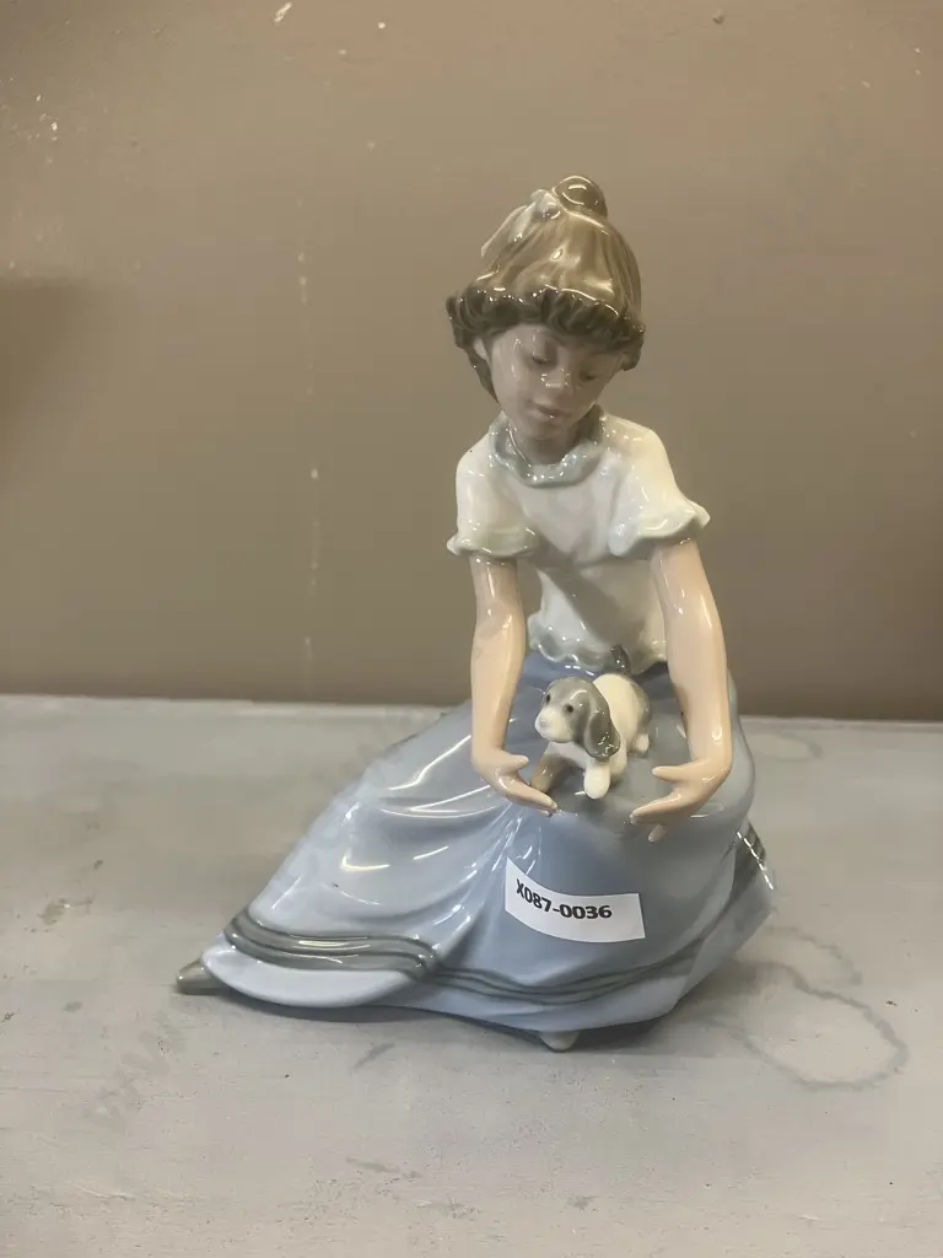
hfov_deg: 49.7
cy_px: 629
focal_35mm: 28
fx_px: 1017
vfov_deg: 63.4
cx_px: 472
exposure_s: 1/50
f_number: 1.8
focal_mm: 3.99
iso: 80
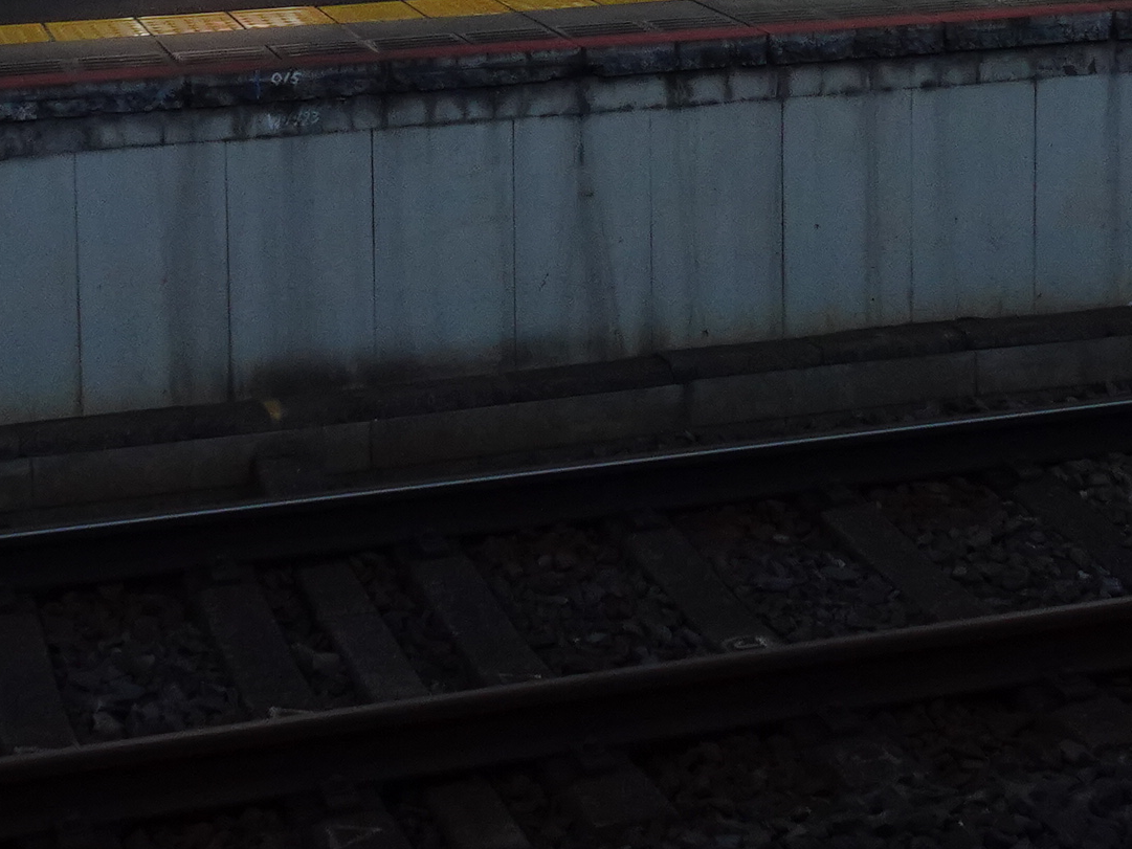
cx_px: 684
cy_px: -137
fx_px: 2649
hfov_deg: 24.1
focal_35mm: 81
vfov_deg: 17.5
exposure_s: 1/1250
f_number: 3.5
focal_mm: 4.25
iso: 100
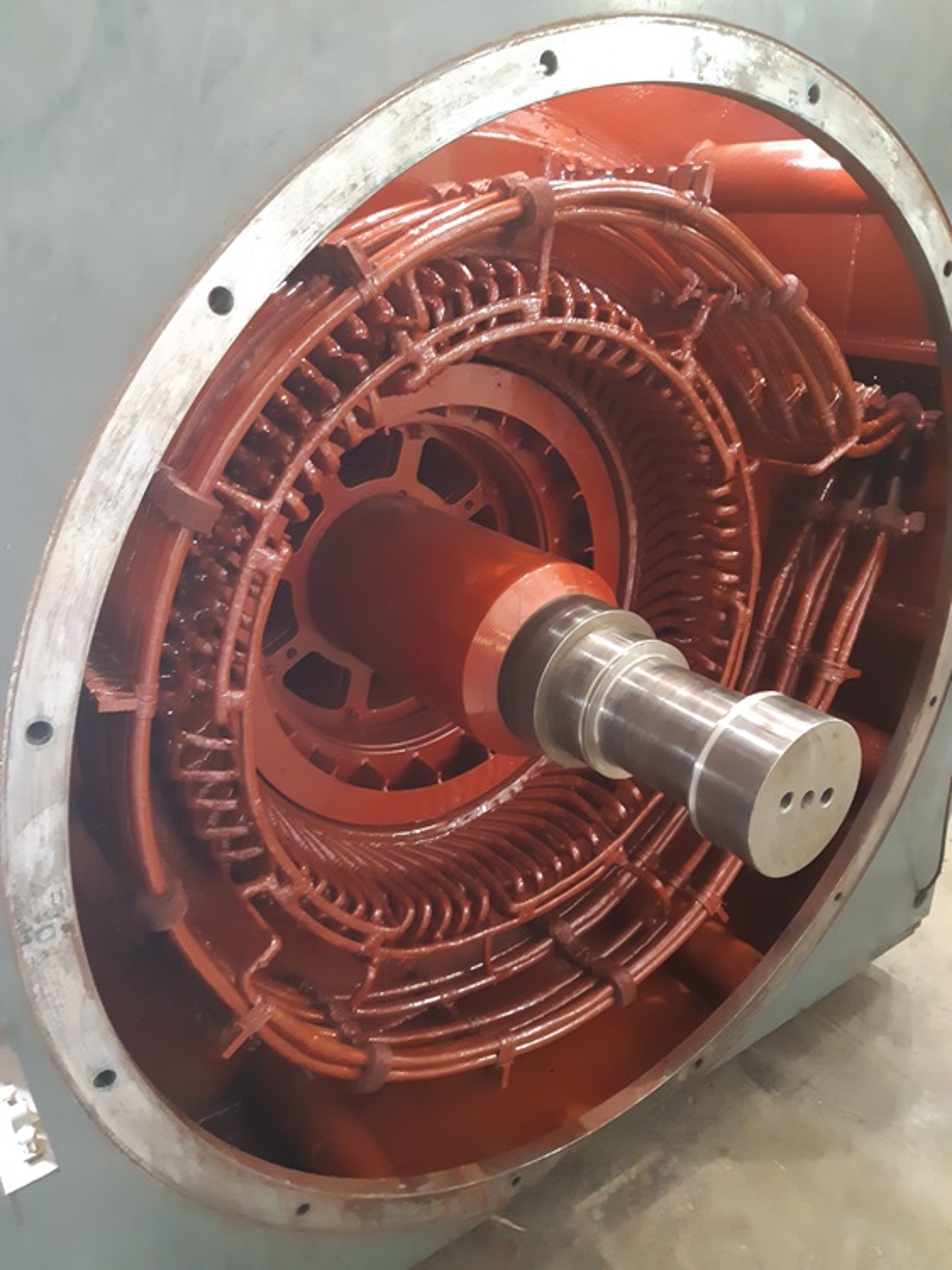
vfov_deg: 67.3
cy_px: 635
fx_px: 954
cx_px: 476
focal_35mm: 26
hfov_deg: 53.0
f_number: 1.7
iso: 640
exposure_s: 1/24
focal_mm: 3.93
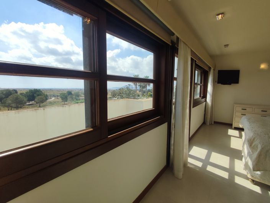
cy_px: 102
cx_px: 135
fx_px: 125
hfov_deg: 94.5
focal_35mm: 16
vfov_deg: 78.1
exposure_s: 1/1486
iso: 50
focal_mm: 1.65
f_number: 2.2
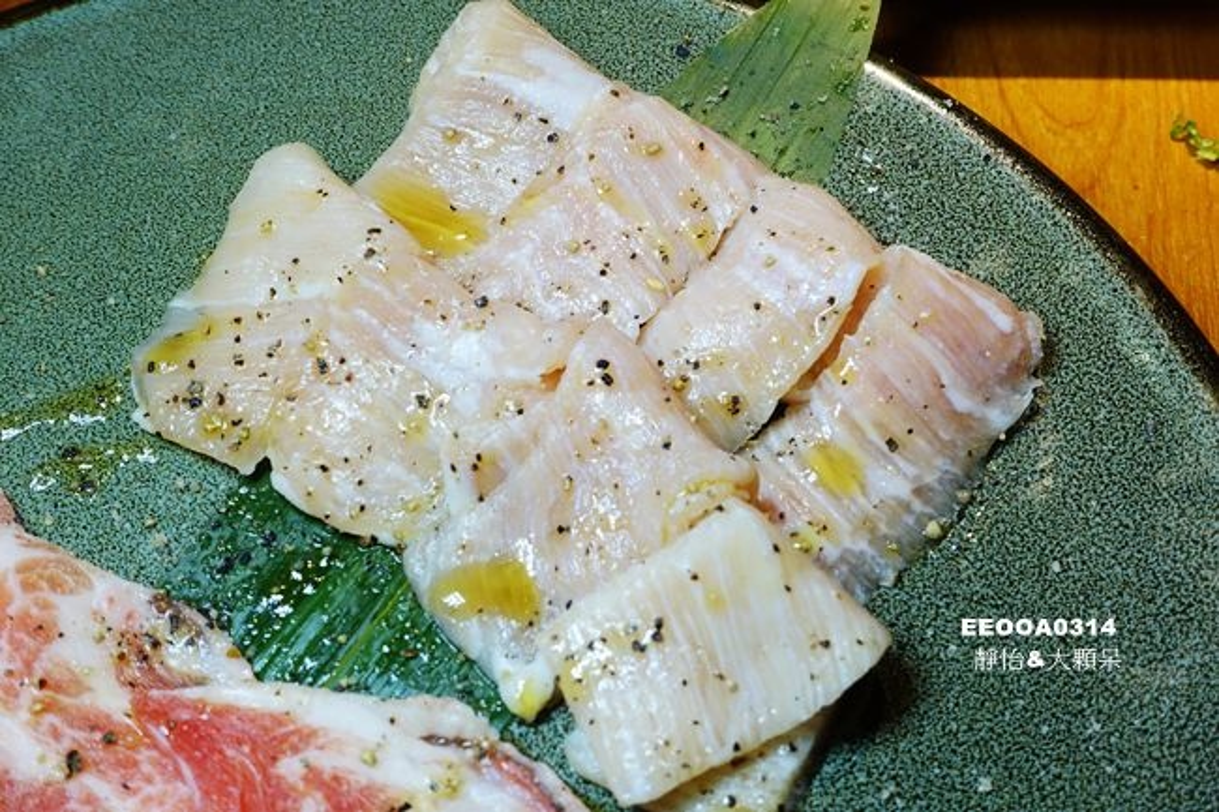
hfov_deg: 47.4
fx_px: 1388
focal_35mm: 41
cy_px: 406
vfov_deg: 32.6
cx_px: 610
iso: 800
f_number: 5.6
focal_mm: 14.9
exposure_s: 1/60
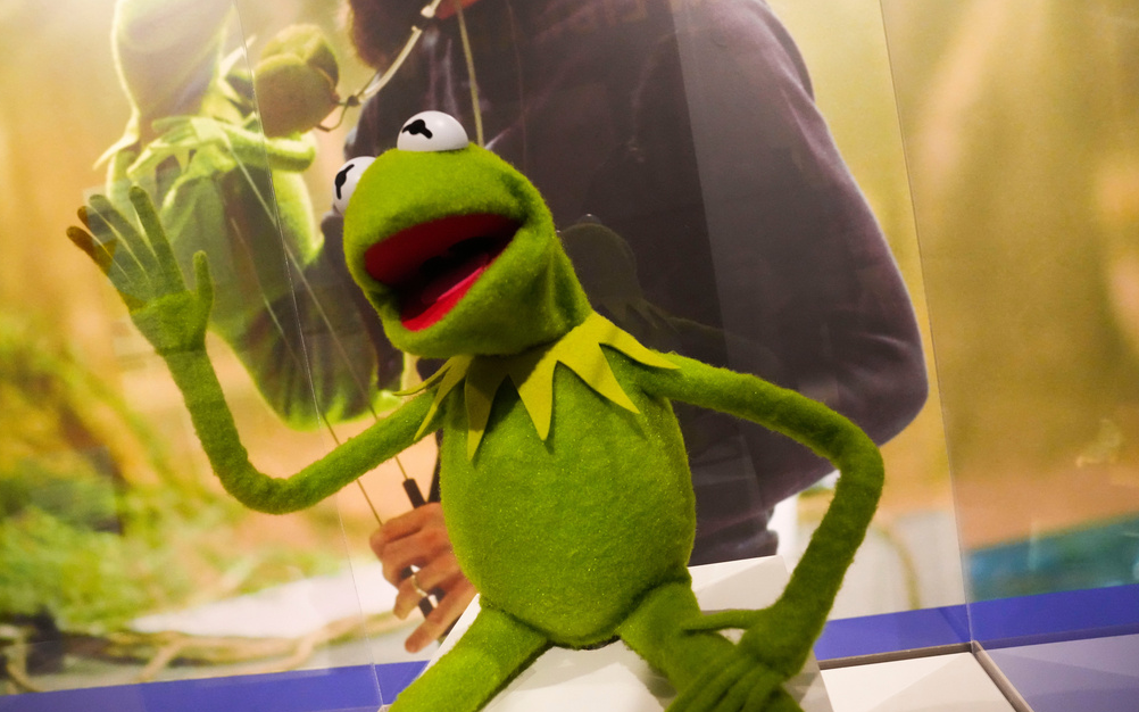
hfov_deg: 72.6
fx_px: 776
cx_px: 565
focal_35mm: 25
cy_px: 378
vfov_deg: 49.2
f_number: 6.3
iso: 8000
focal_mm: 24
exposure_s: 1/60
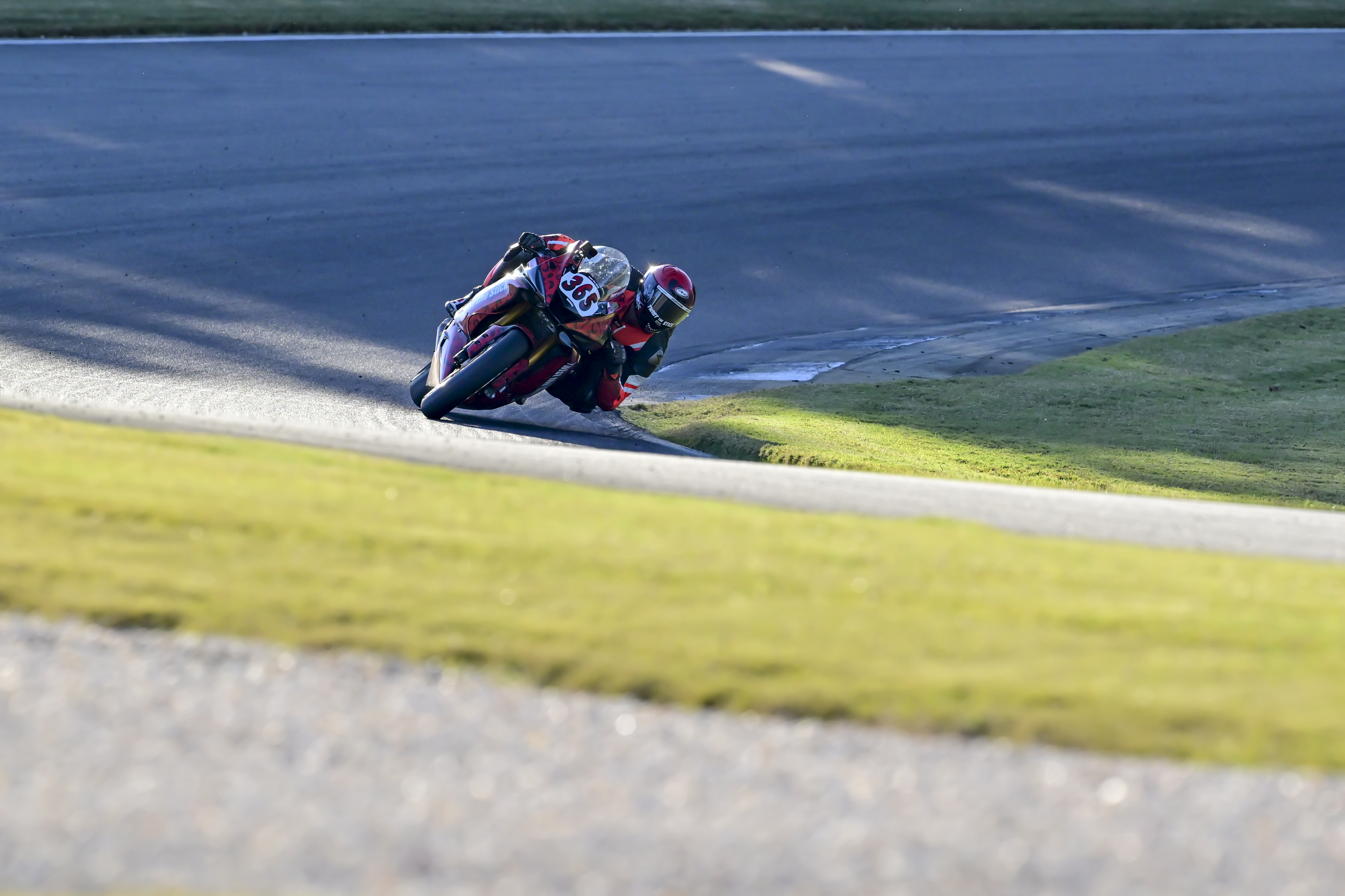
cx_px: 672
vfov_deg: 2.3
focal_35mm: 600
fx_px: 22410
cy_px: 448
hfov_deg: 3.4
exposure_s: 1/1250
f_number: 5
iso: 1000
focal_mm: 400
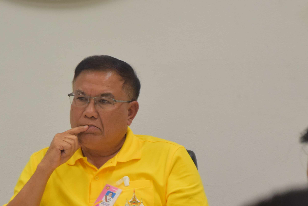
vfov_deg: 5.7
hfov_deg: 8.5
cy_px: 138
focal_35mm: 243
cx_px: 97
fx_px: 2079
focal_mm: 90
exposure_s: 1/80
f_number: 5.6
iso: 1000
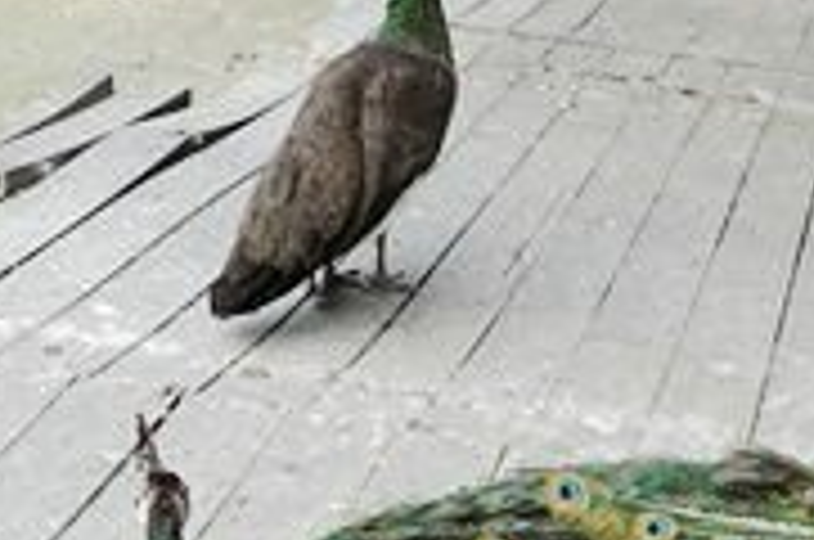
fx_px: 2031
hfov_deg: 22.6
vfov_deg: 14.7
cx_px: 495
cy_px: 632
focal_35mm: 90
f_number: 4
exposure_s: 1/250
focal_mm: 9.23
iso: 125
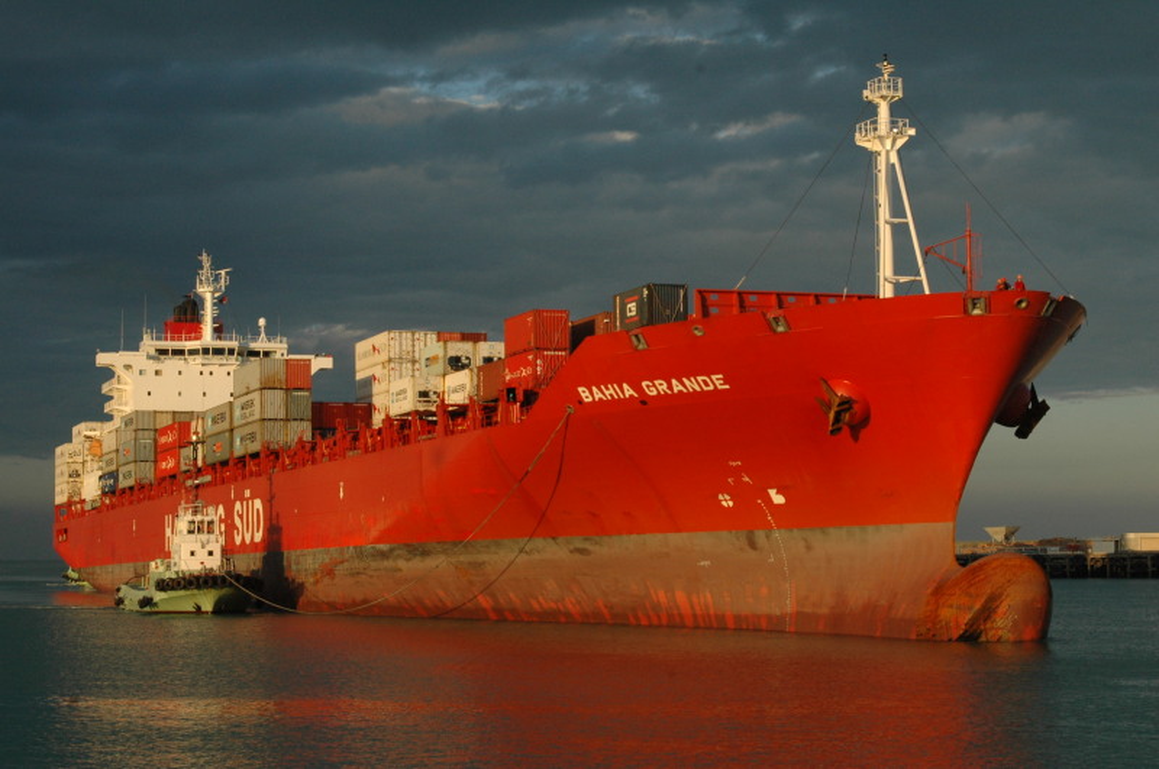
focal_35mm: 72
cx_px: 580
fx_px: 2315
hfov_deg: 28.1
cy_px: 384
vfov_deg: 18.9
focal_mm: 48
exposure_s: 1/400
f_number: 10
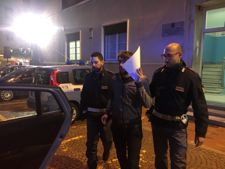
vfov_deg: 48.2
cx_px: 112
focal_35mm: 29
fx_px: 188
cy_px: 84
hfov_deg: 61.7
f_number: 2.2
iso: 250
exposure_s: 1/17
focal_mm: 4.15
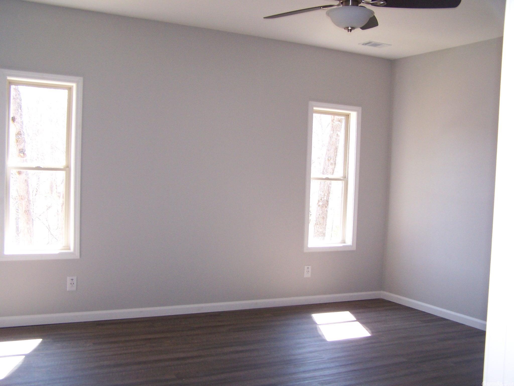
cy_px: 193
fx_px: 564
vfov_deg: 37.7
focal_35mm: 38
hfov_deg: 49.0
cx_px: 257
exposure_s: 1/125
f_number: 2.8
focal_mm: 6.3
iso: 140
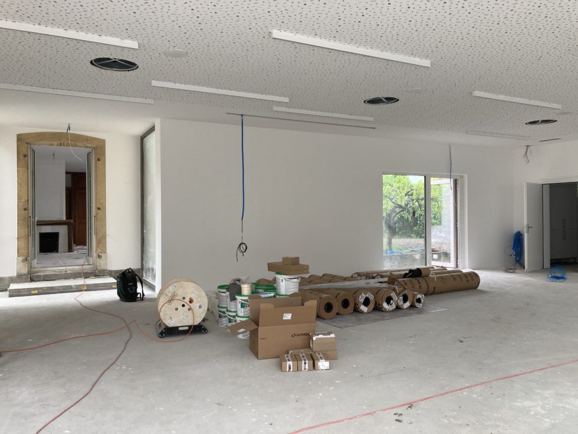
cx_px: 289
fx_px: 468
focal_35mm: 28
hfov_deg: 63.4
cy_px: 217
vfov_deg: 49.7
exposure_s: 1/121
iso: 80
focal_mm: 3.99
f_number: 1.8
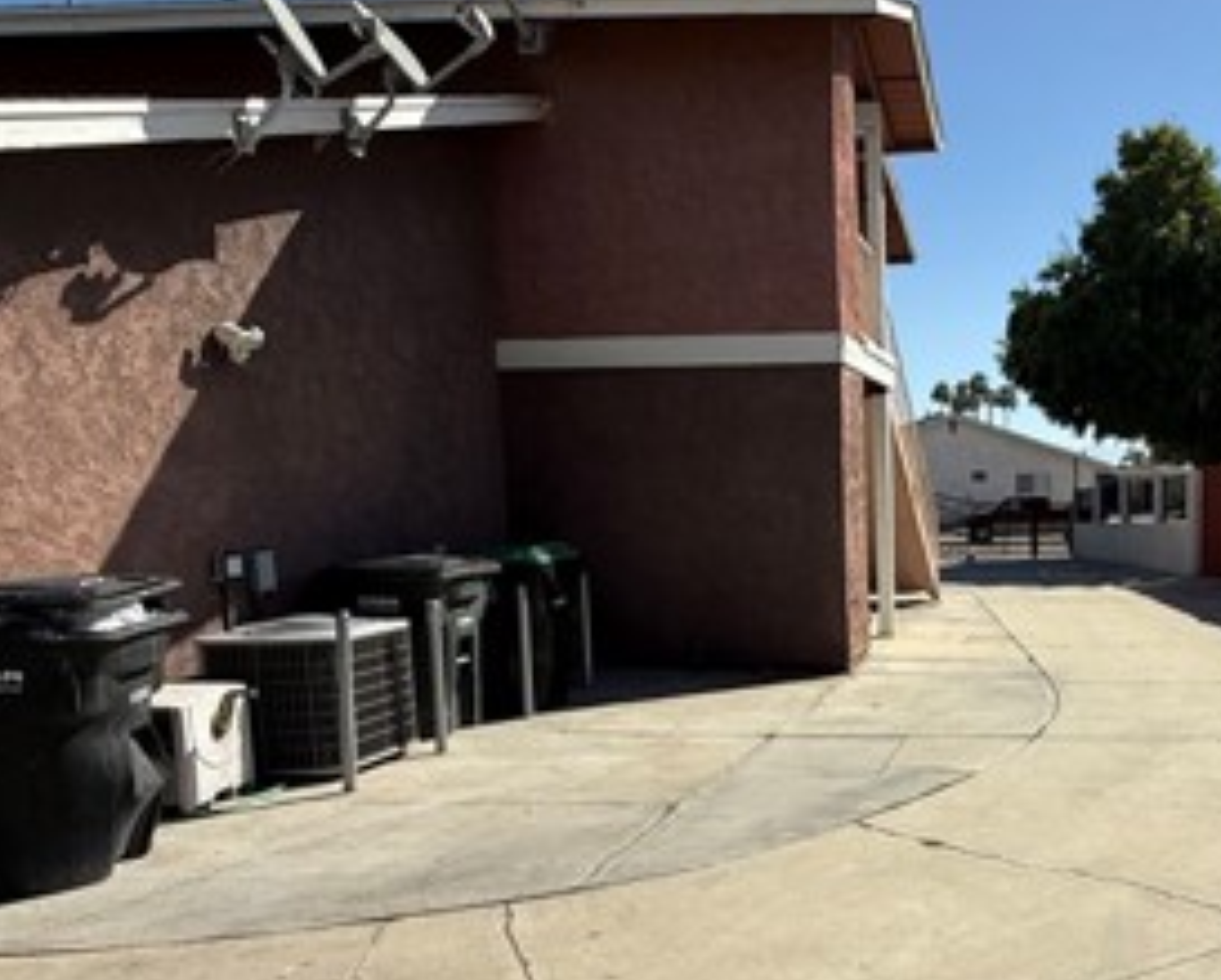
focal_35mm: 32
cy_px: 604
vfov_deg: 45.5
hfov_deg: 50.9
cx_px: 1038
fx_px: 1158
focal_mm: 2.22
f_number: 2.2
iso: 50
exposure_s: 1/2841
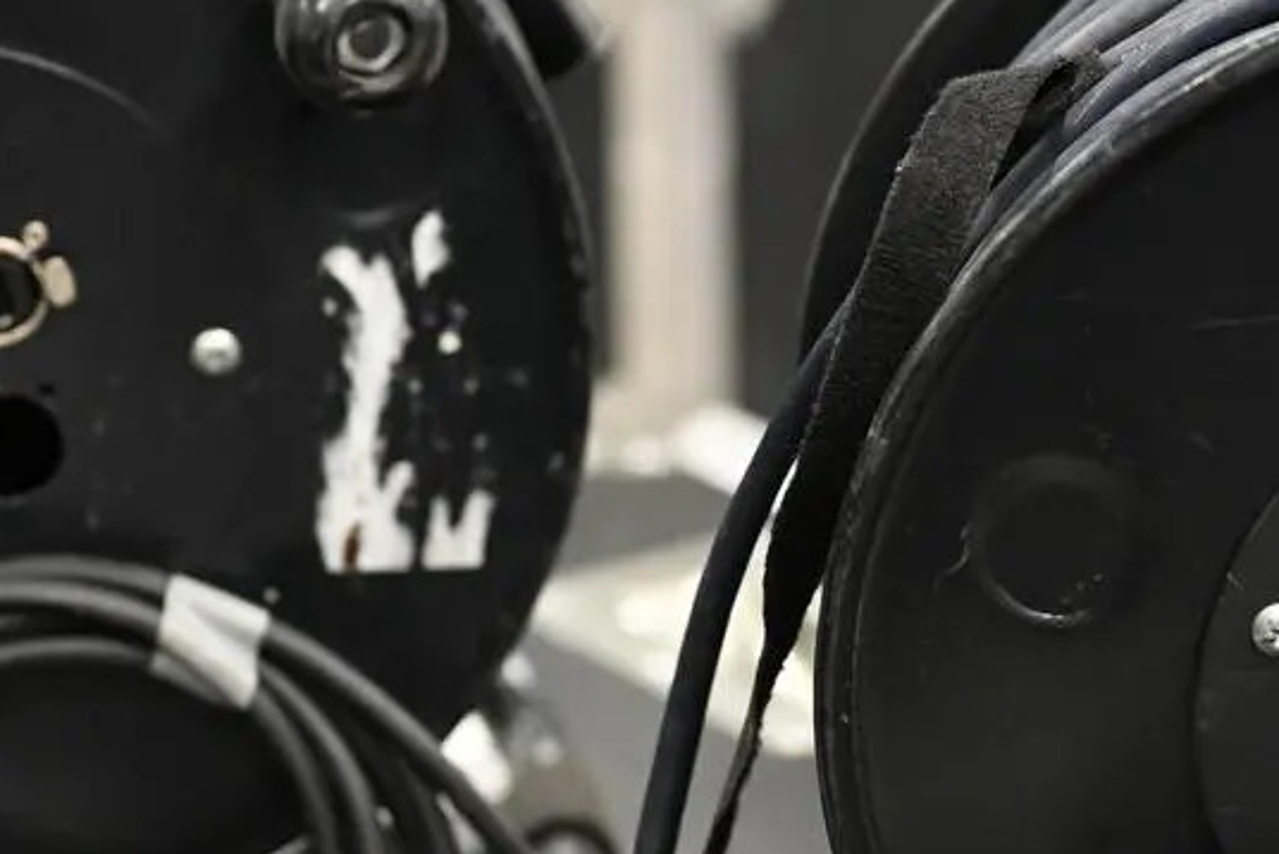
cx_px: 735
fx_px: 5367
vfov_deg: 9.1
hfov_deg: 13.6
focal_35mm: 151
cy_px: 542
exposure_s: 1/80
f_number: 2.8
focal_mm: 50
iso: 3200
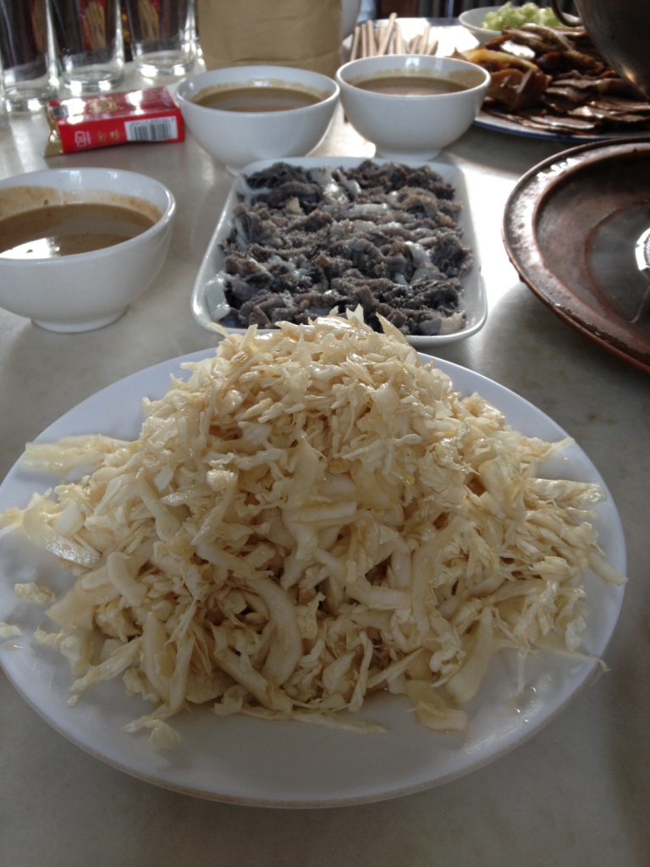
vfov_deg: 52.6
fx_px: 876
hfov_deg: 40.7
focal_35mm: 35
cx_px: 325
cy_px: 434
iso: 80
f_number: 2.4
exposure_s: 1/30
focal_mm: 4.28
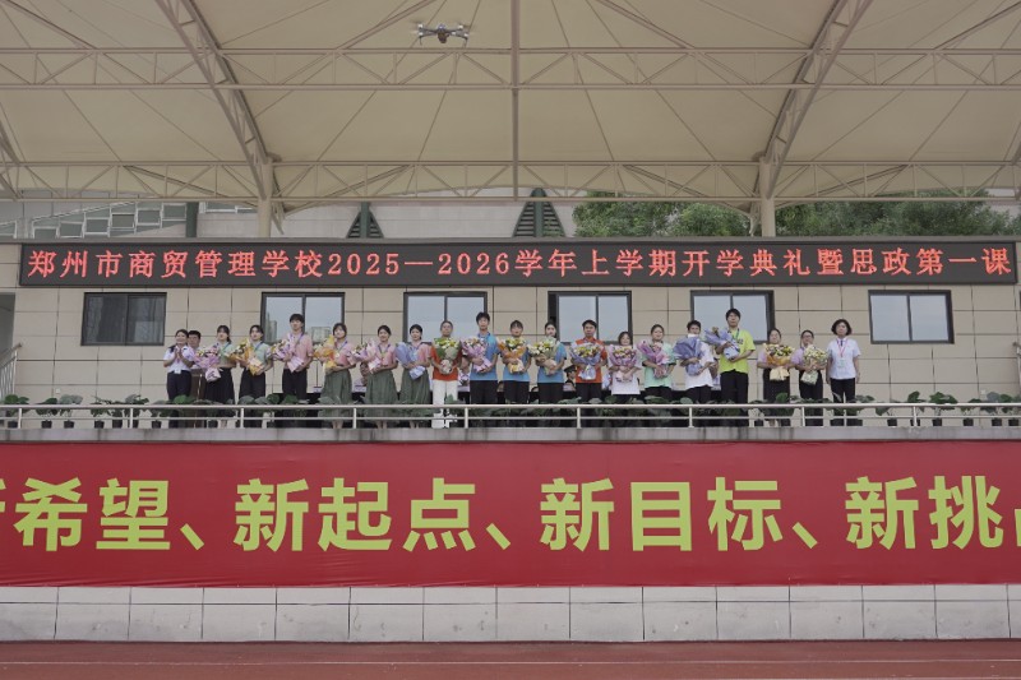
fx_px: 1021
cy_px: 340
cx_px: 510
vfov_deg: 36.9
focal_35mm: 36
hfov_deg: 53.1
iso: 200
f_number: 4
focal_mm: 24
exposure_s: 1/250
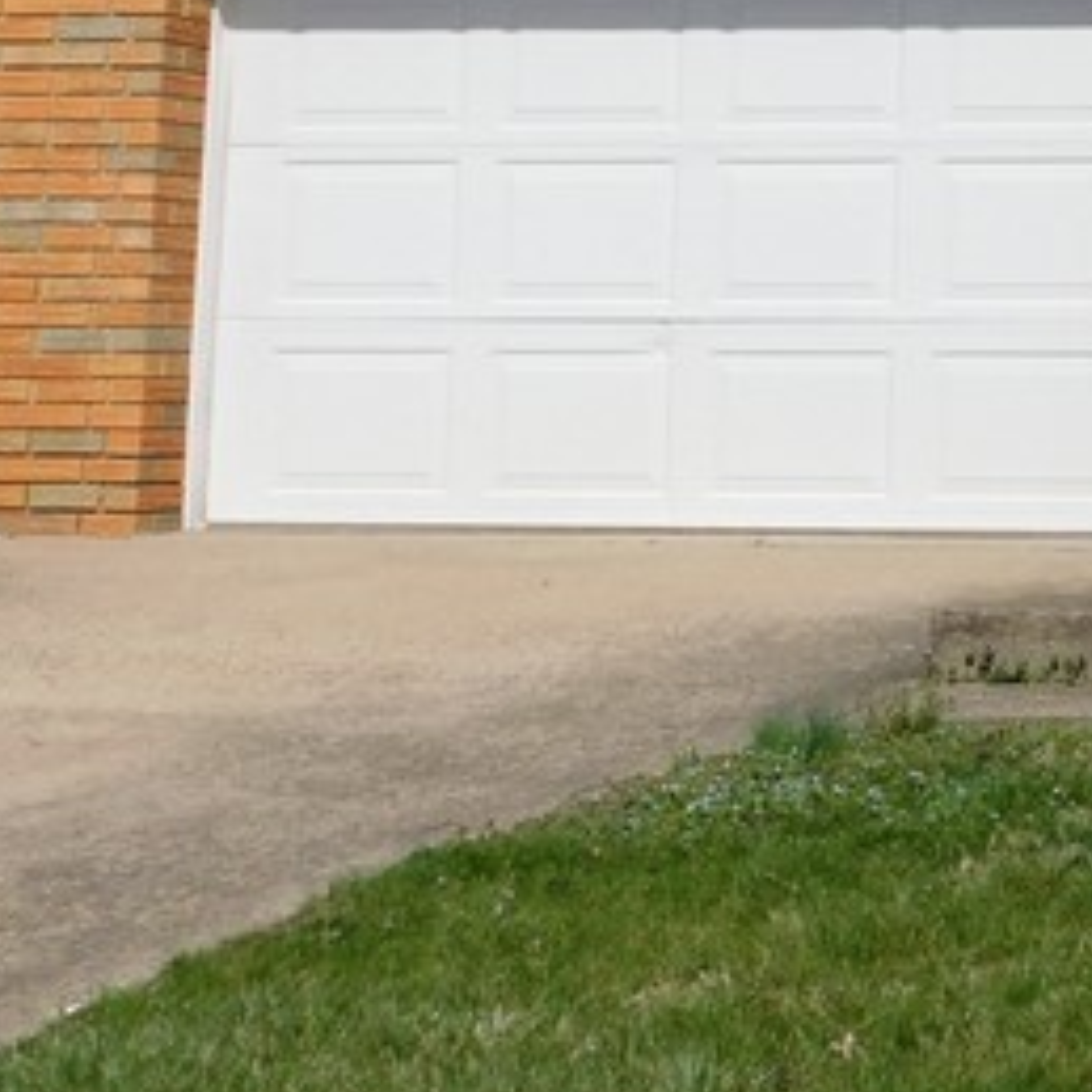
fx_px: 4497
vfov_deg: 13.4
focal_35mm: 126
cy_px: -270
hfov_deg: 12.9
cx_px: 1796
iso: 125
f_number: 7
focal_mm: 6.3
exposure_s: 1/500
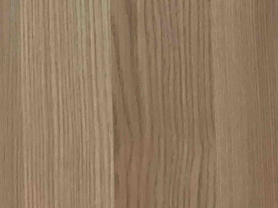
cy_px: -121
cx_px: -12
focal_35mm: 95
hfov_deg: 19.9
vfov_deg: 14.3
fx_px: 763
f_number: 2.2
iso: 80
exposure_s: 1/33
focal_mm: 4.15
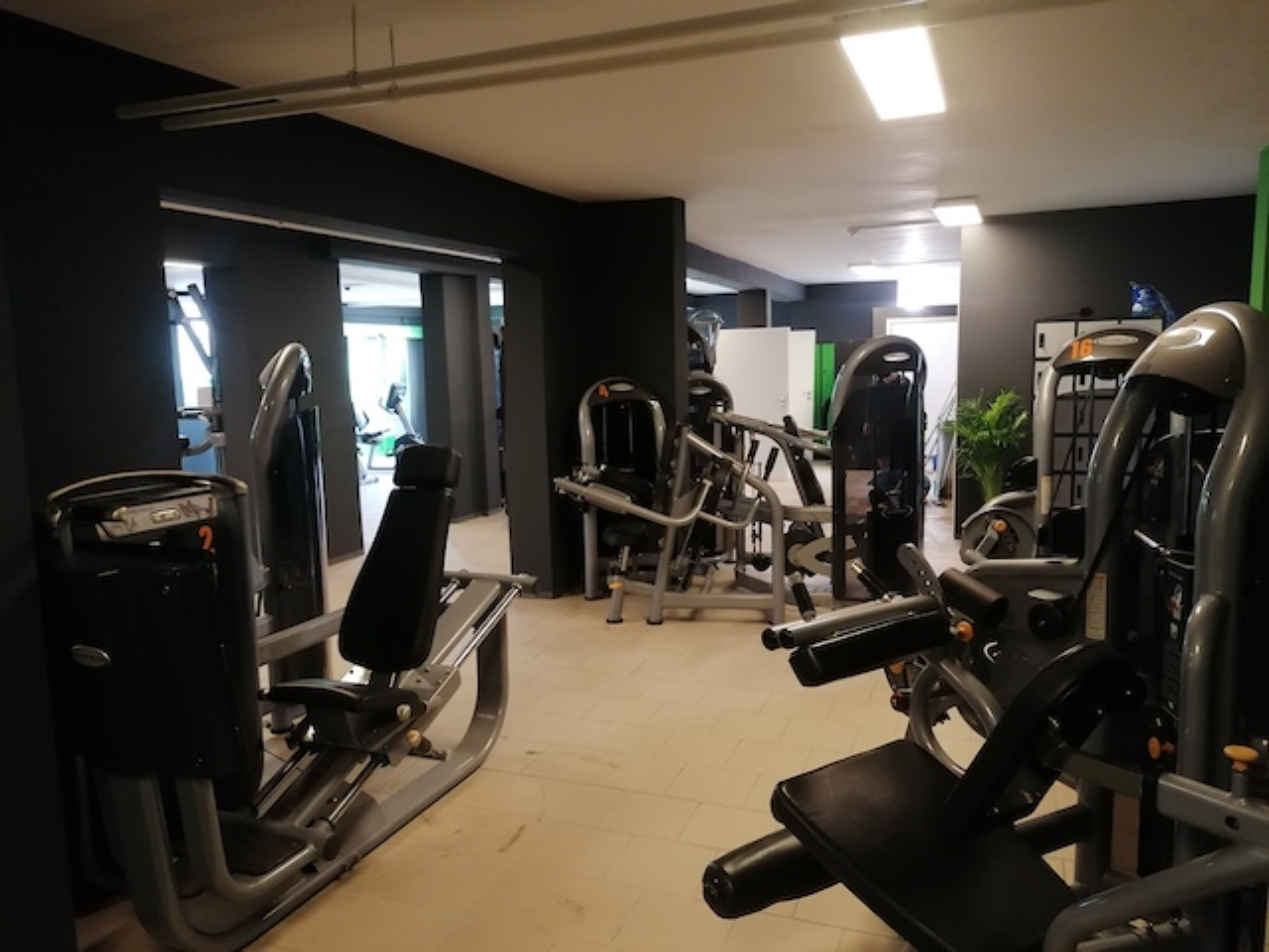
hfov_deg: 65.3
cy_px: 476
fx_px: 990
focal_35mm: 27
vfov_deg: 51.4
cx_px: 634
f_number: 1.8
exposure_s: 1/50
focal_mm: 4.75
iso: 640
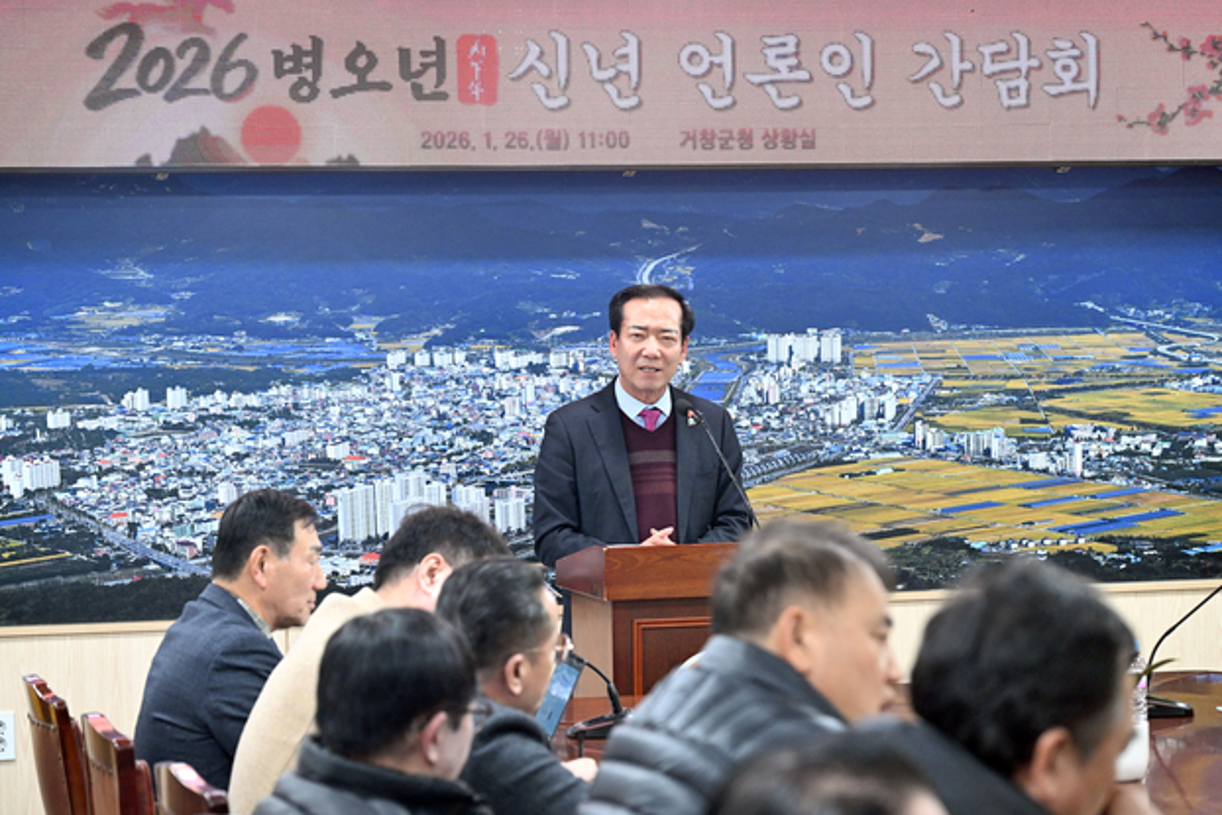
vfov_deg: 13.3
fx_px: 3497
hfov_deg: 19.8
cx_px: 611
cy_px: 406
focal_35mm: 103
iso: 3200
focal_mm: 102
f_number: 5
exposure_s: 1/125
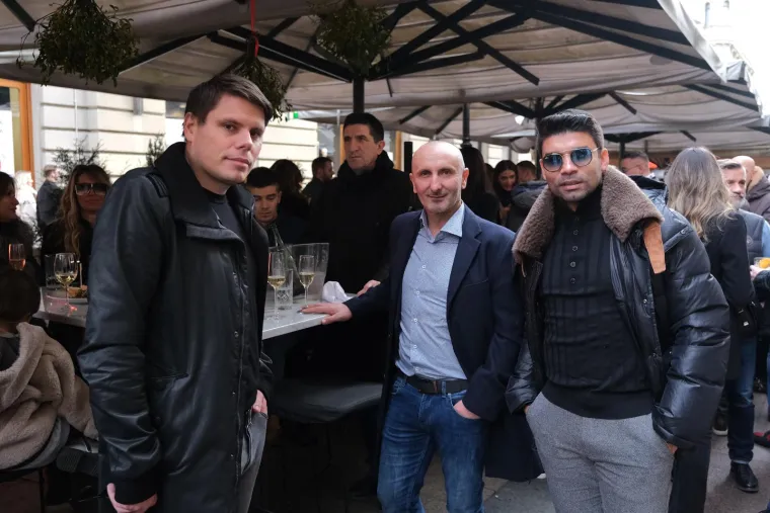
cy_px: 256
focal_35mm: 31
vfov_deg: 42.3
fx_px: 663
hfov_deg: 60.3
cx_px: 385
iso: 1600
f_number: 2.8
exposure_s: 1/250
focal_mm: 20.6
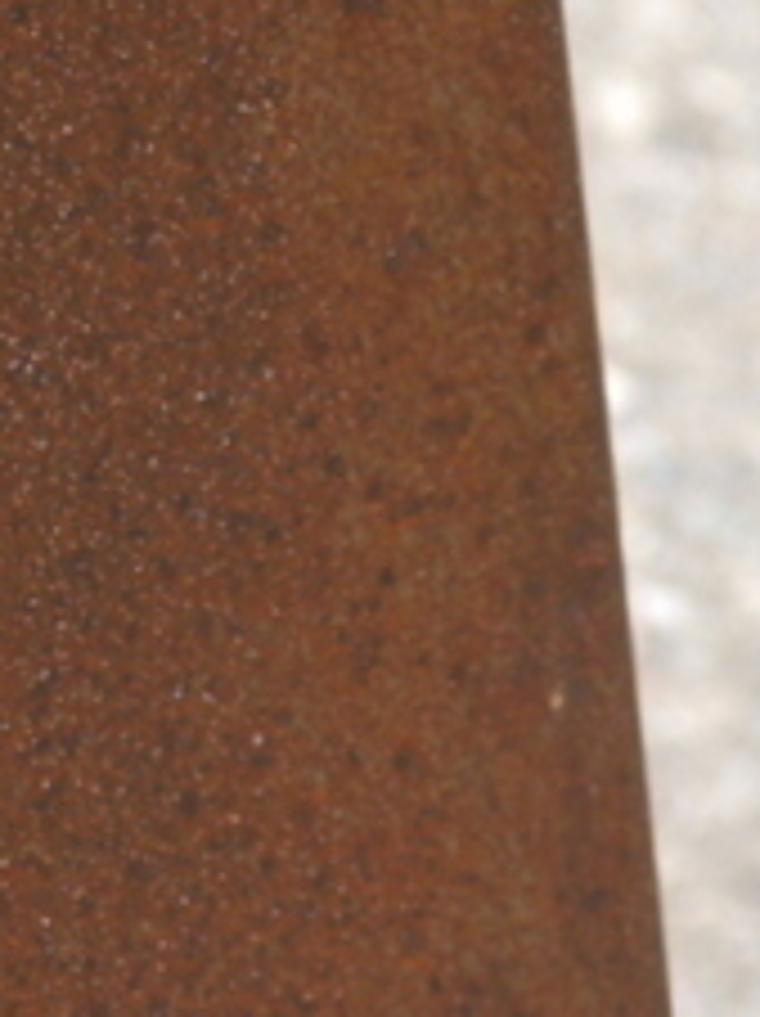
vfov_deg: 6.6
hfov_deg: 4.9
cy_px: 130
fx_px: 8740
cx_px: -558
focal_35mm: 298
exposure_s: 1/200
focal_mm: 42
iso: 160
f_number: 6.3
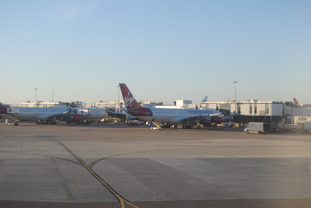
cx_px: 156
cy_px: 104
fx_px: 545
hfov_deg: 31.9
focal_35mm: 63
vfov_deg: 21.6
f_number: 7.1
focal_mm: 42
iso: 100
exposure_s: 1/200
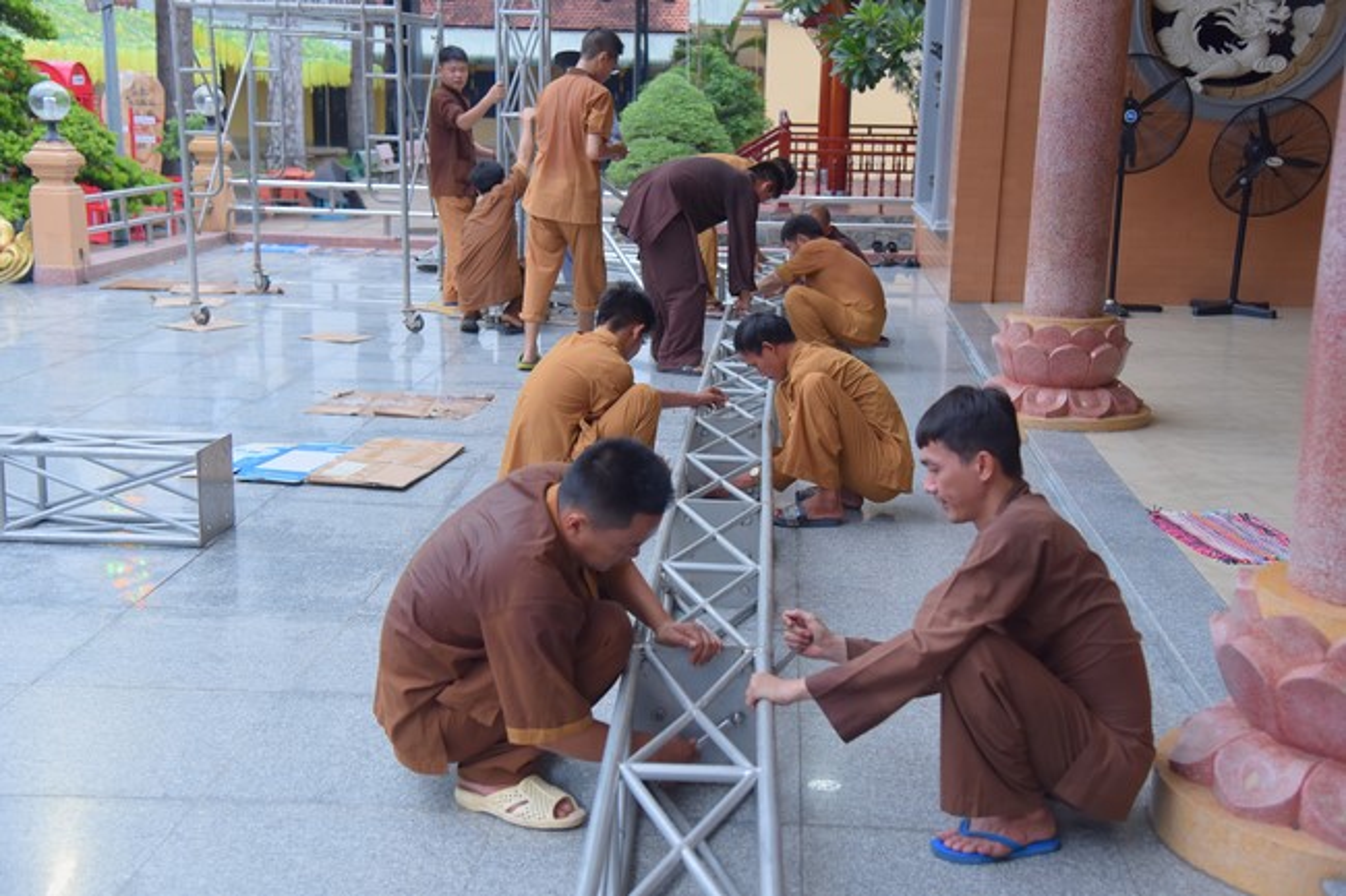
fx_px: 1719
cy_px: 448
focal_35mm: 46
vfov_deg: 29.2
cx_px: 673
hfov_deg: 42.8
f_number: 4.5
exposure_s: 1/125
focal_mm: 46
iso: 500
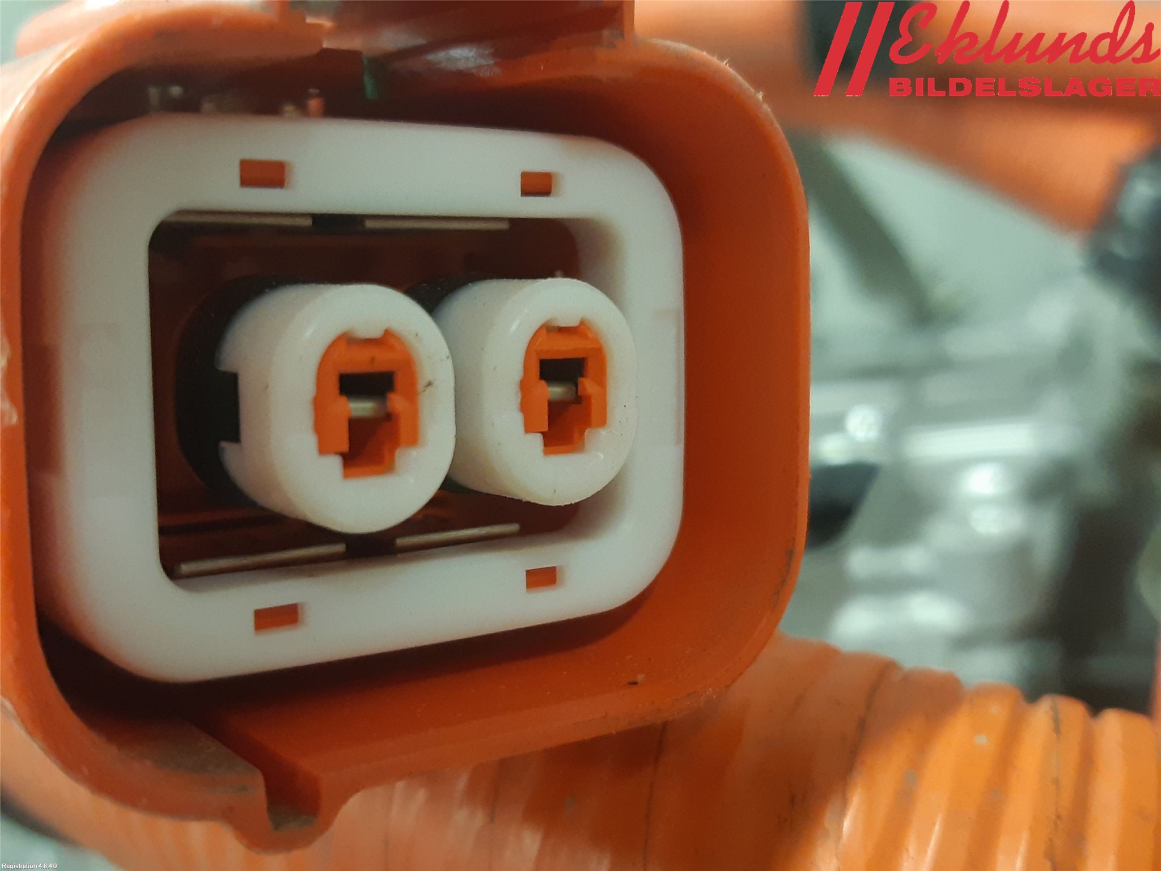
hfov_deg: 67.3
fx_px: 872
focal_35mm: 26
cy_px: 436
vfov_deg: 53.1
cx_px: 580
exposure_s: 1/33
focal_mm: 3.93
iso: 200
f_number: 1.7
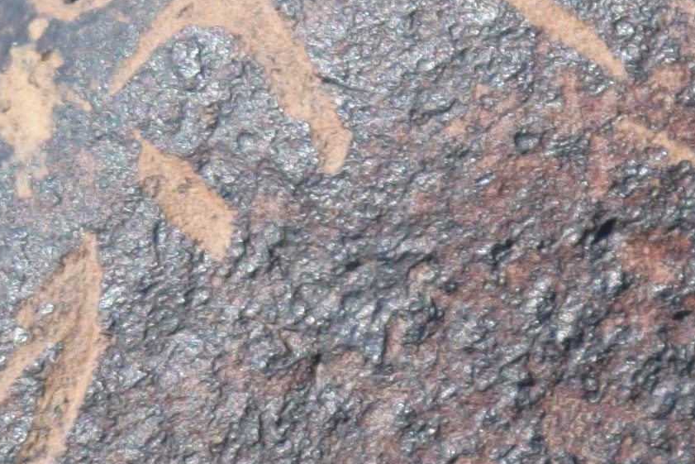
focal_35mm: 375
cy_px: 629
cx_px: 2321
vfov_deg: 3.7
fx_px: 7232
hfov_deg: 5.1
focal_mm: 35
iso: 200
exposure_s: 1/1000
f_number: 4.5
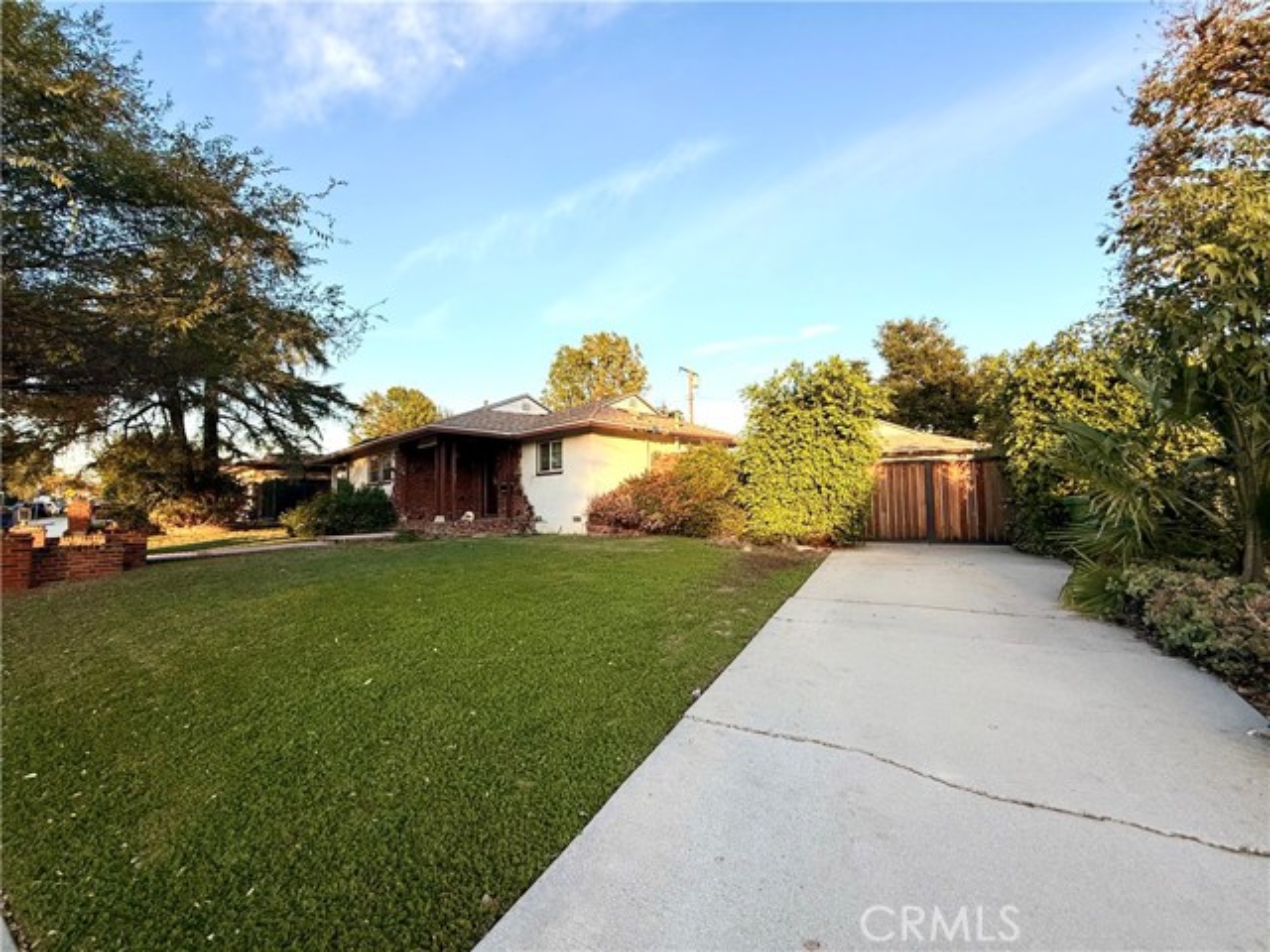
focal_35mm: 14
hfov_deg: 102.1
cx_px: 635
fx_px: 514
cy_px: 476
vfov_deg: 85.7
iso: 50
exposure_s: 1/416
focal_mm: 2.22
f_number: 2.2
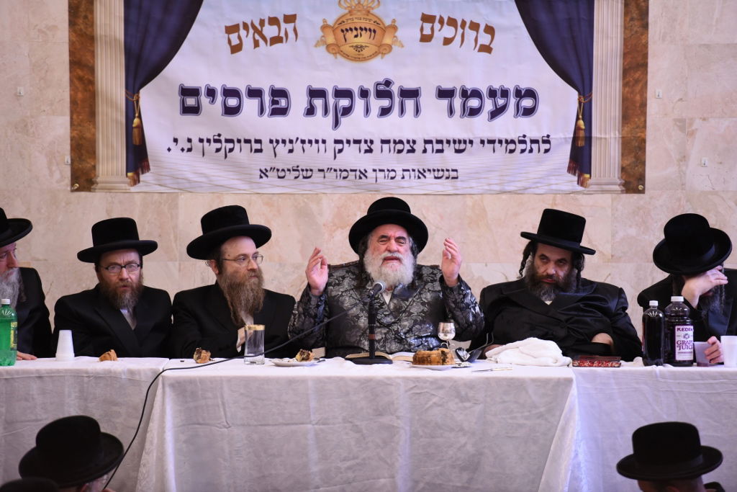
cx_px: 368
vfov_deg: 6.9
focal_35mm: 200
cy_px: 246
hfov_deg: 10.3
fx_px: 4095
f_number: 3.2
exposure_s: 1/200
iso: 1250
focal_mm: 200
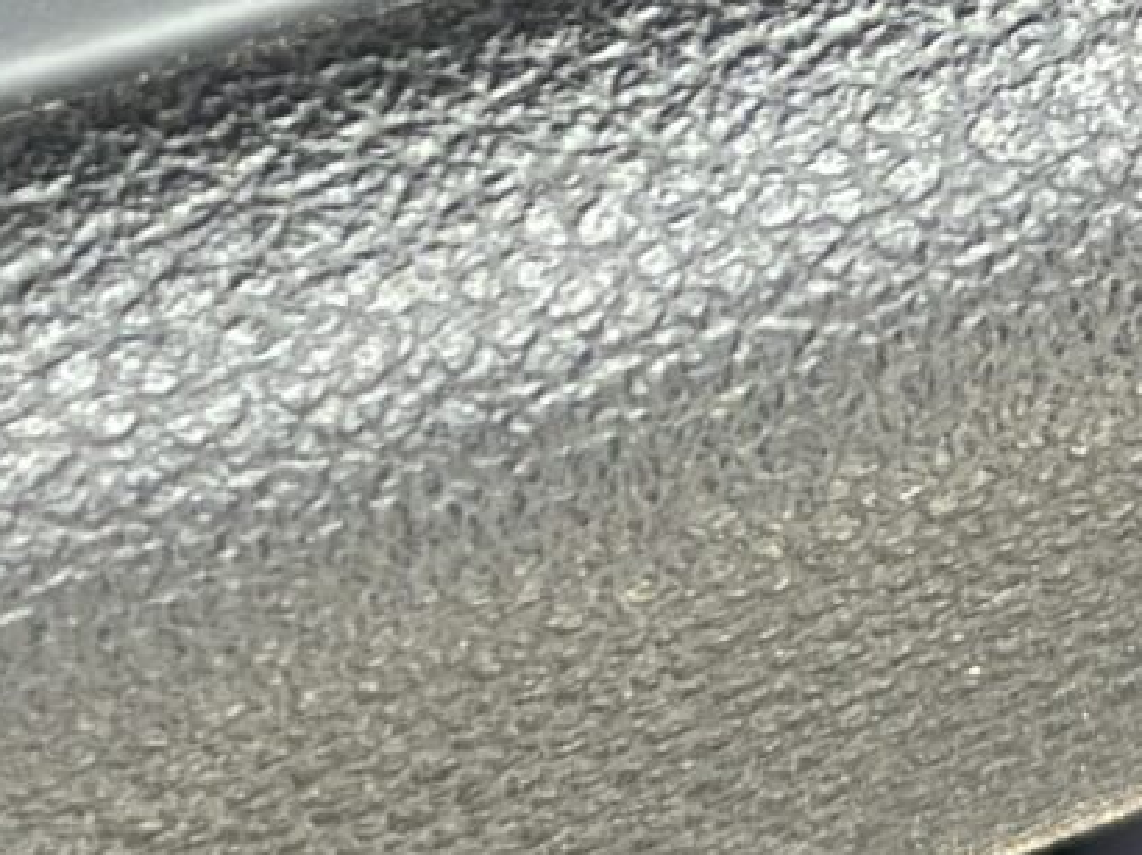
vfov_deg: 4.8
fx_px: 9891
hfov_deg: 6.6
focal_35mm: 300
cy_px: -1493
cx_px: -329
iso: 80
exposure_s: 1/269
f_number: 1.78
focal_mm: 6.86
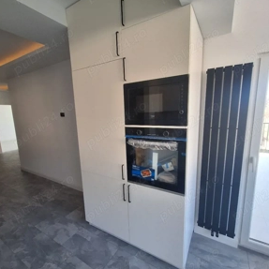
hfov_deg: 87.4
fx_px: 141
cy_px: 136
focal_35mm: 16
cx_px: 135
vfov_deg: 87.4
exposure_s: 1/50
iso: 50
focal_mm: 1.74
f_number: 2.2
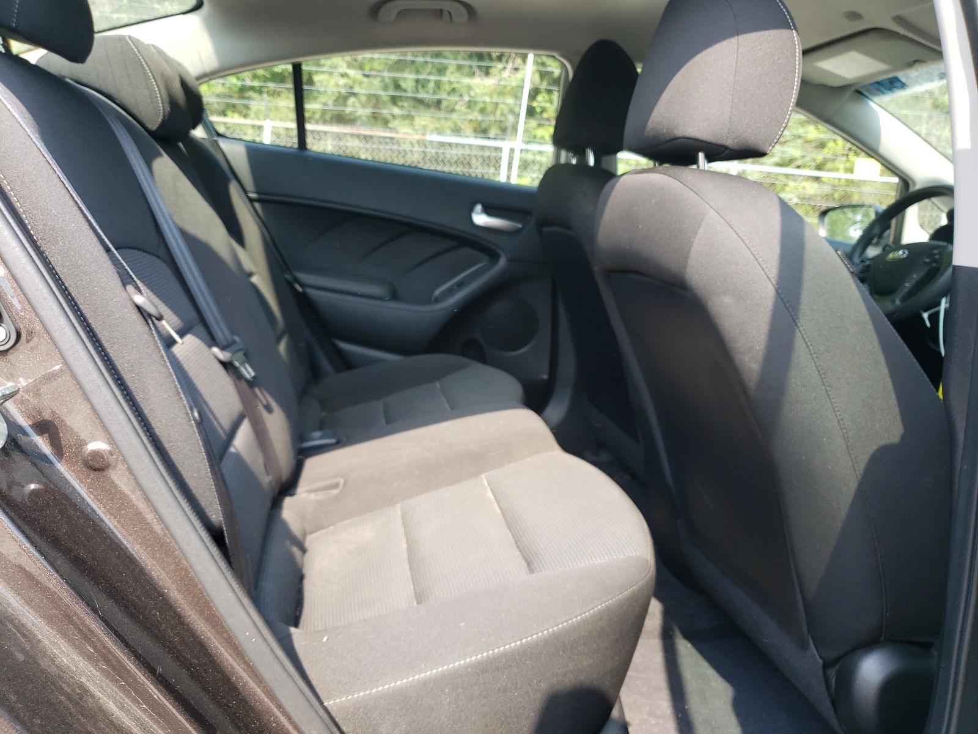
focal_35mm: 26
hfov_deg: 67.3
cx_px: 489
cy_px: 367
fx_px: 735
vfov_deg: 53.1
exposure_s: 1/278
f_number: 1.5
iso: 50
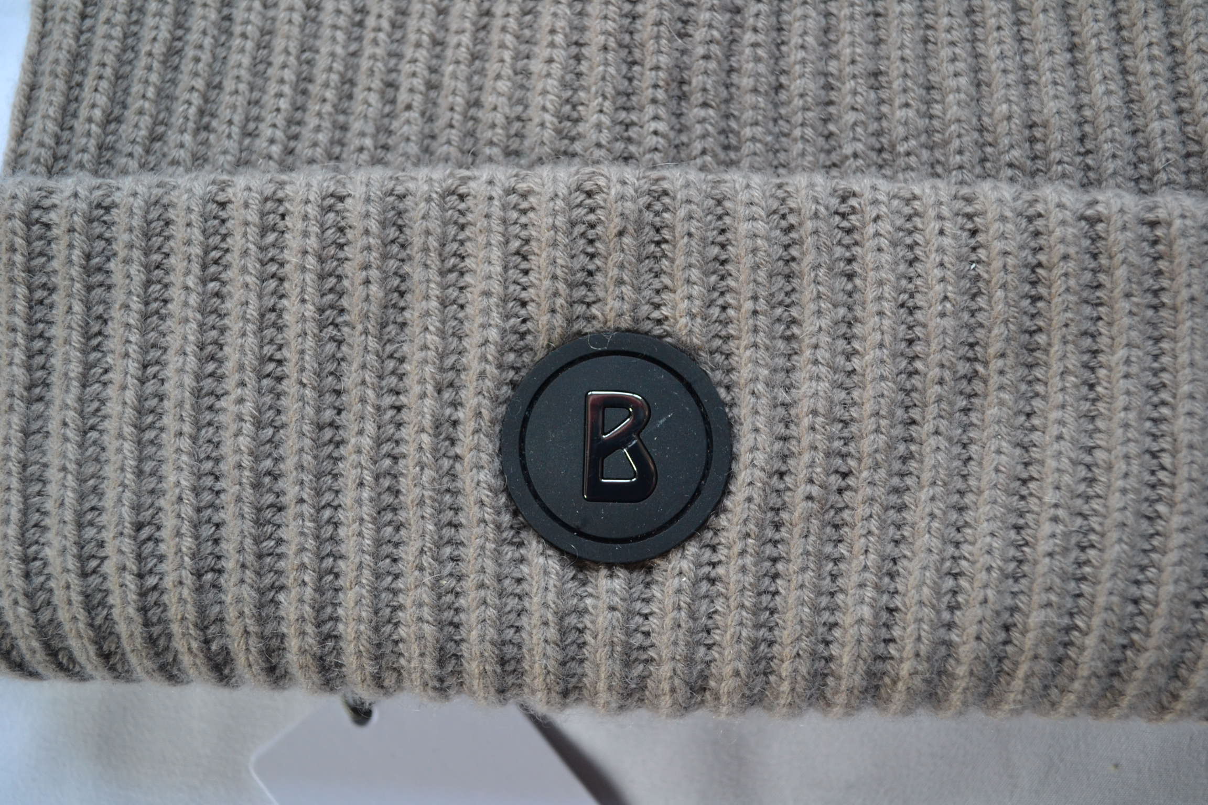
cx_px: 604
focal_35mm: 36
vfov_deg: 36.9
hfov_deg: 53.1
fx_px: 1208
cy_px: 402
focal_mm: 24
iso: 900
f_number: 4
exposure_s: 1/60
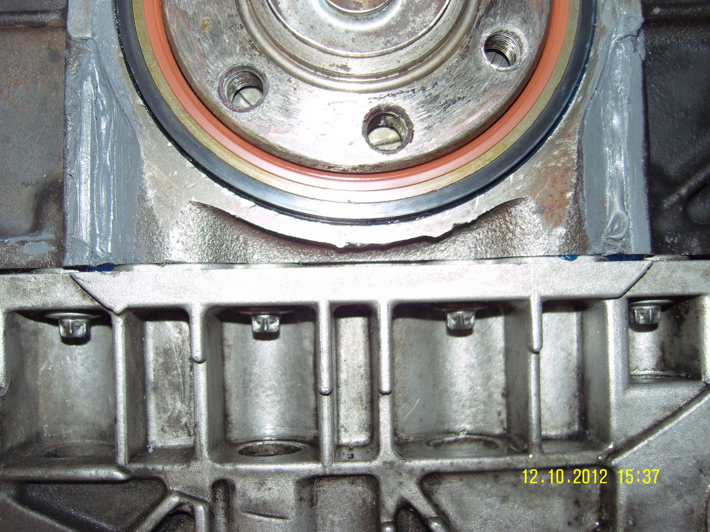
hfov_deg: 54.0
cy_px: 266
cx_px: 355
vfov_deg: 41.8
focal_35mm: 34
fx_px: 697
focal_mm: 7.3
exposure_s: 1/40
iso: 100
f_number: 2.8
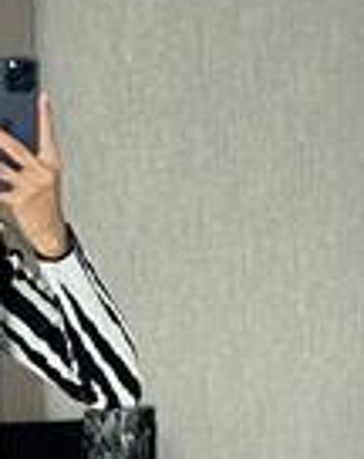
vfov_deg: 10.7
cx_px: -91
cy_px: 645
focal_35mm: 175
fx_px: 2367
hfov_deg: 8.7
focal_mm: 6.86
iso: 400
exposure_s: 1/46
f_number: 1.78
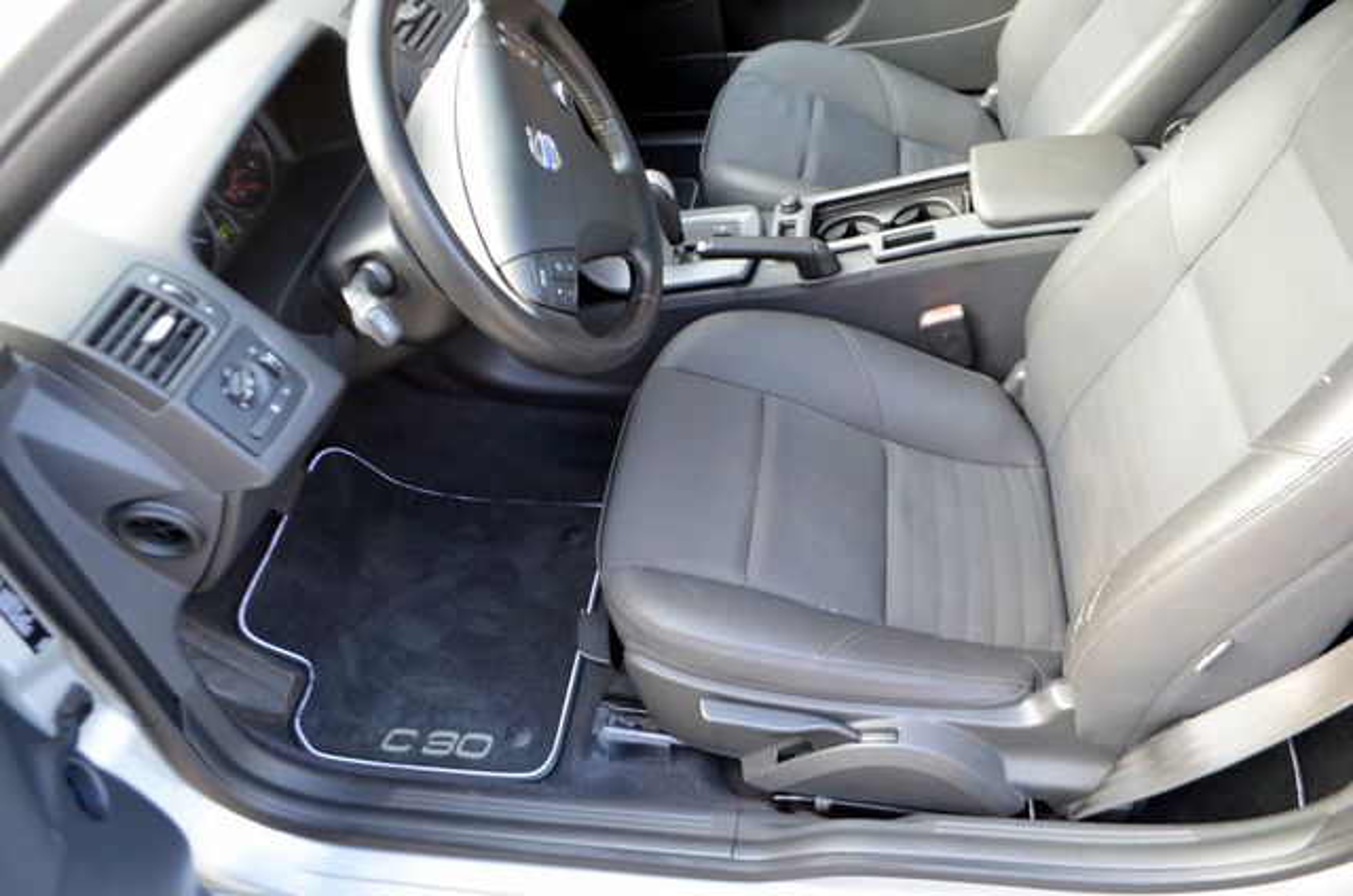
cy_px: 448
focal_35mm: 27
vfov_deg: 47.7
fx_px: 1013
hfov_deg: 67.5
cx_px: 676
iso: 560
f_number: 4
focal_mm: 18
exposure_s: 1/60
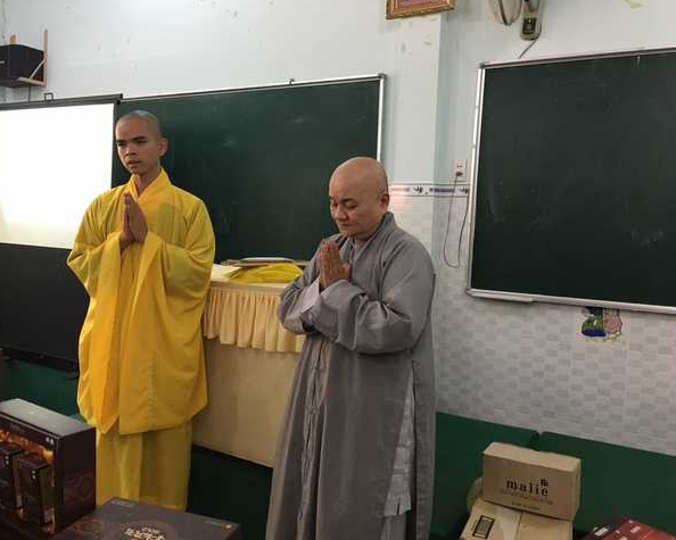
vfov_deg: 47.1
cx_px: 327
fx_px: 620
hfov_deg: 57.2
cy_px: 273
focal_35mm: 31
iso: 50
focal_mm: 4.15
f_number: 2.2
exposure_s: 1/17
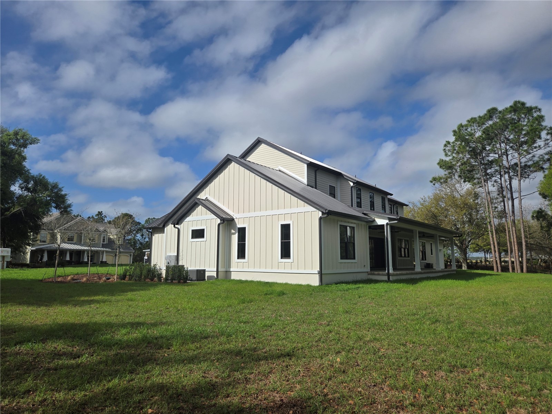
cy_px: 207
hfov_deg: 73.9
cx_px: 276
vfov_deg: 58.9
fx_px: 367
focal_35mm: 23
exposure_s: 1/3502
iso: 25
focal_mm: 5.4
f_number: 1.8
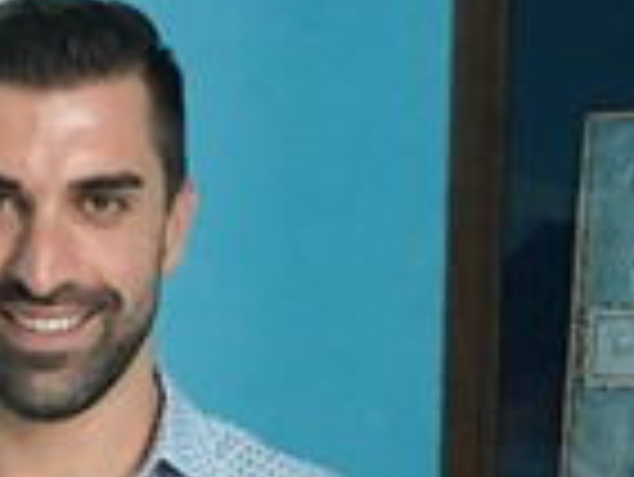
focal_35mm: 164
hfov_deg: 12.0
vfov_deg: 8.7
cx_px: 175
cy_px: 824
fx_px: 3006
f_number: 2.2
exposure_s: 1/33
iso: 100
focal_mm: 4.15
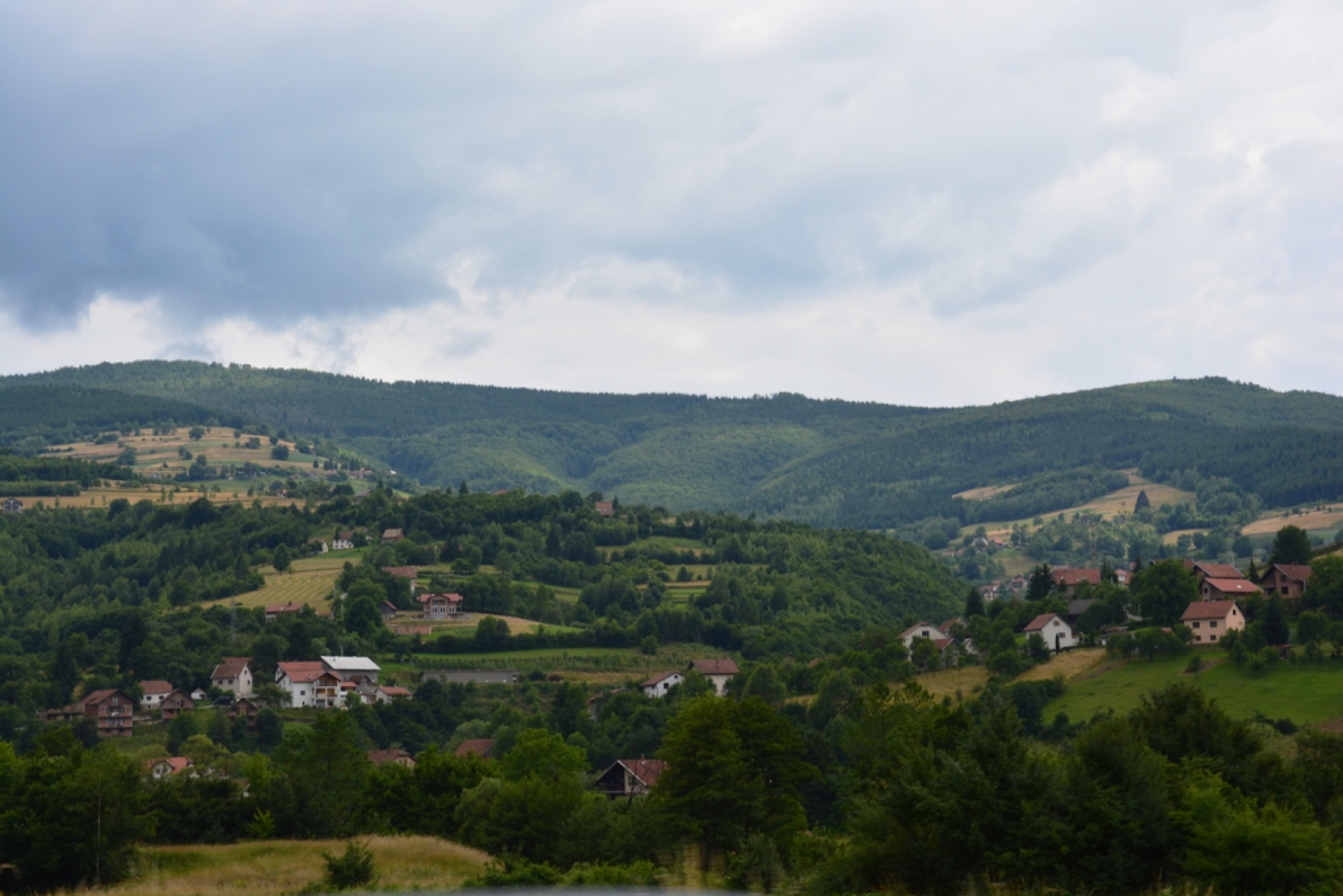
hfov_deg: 28.1
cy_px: 448
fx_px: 2686
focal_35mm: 72
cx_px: 672
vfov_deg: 18.9
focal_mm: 48
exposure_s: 1/250
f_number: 9
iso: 200
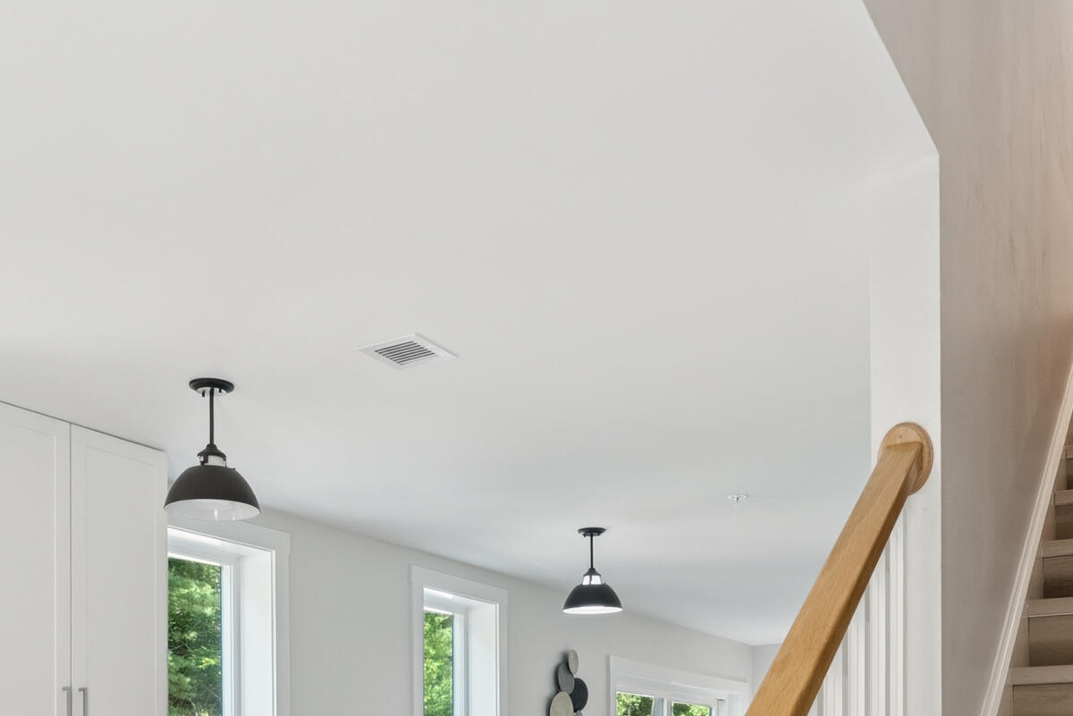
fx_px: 1193
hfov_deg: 48.4
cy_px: 798
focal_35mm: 40
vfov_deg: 29.9
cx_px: 483
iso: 320
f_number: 7.1
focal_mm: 16
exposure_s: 1/10
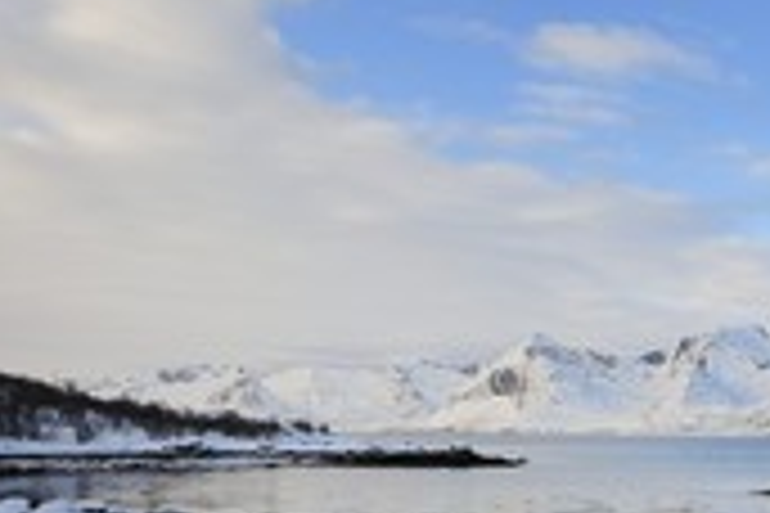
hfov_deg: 30.1
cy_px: 459
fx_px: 1262
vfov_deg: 22.5
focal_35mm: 59
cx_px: 865
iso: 200
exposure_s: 1/160
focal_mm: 24
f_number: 10
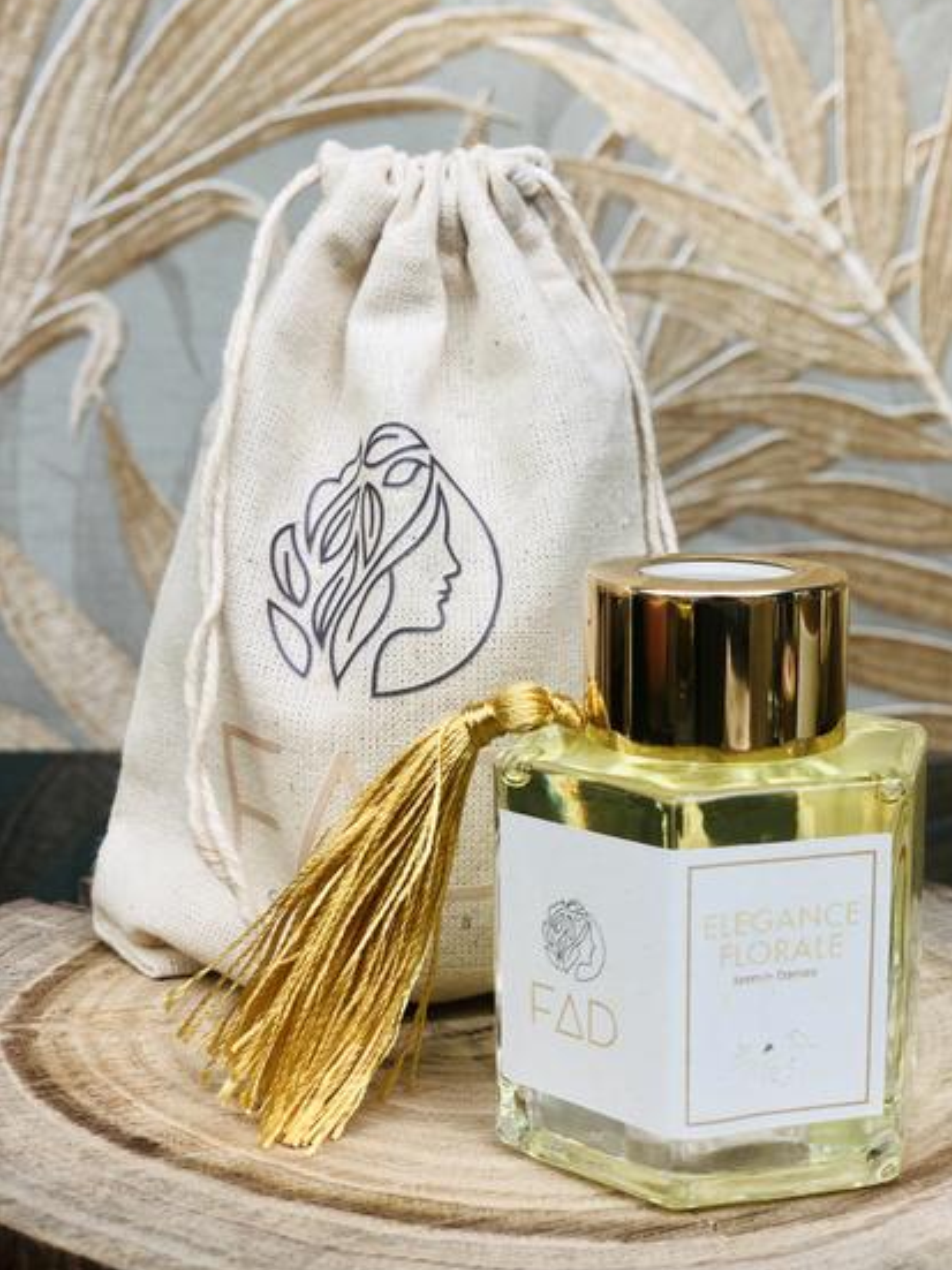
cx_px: 520
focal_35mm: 57
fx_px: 2091
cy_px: 622
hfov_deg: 25.6
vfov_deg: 33.8
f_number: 2.4
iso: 16
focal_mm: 6
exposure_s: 1/120
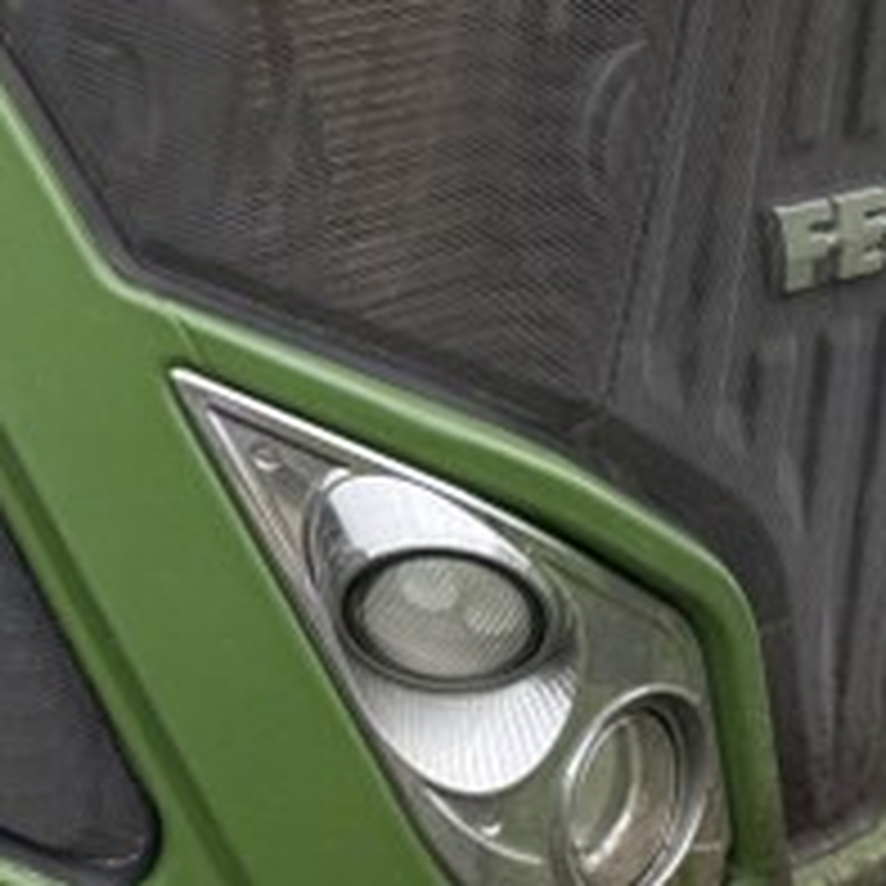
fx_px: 2490
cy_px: -459
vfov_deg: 17.9
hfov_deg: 17.2
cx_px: -612
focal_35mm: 86
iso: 100
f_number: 1.78
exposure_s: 1/943
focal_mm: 6.76
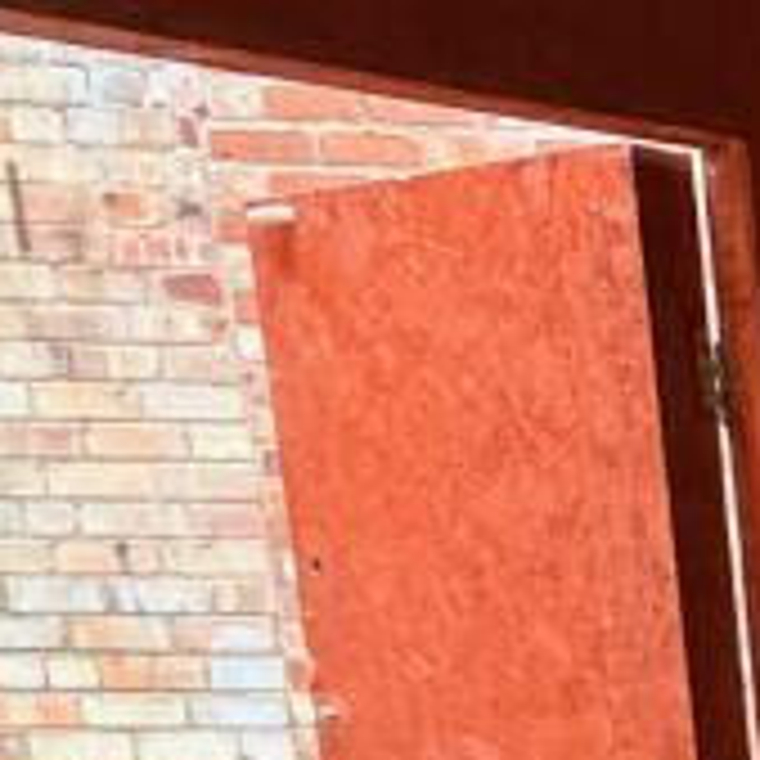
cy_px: 935
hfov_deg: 15.4
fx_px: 1863
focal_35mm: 75
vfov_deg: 21.3
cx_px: 1722
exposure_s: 1/50
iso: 500
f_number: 2.2
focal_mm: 2.22
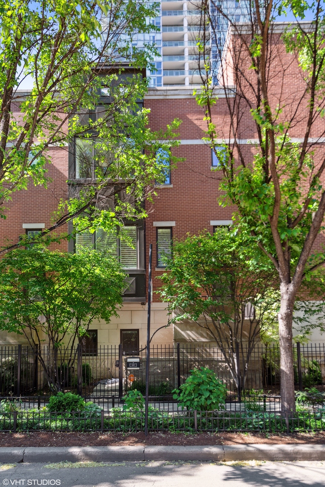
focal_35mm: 24
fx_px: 325
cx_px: 162
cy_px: 244
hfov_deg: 53.2
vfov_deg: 73.7
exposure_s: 1/200
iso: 400
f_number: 6.3
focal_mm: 24
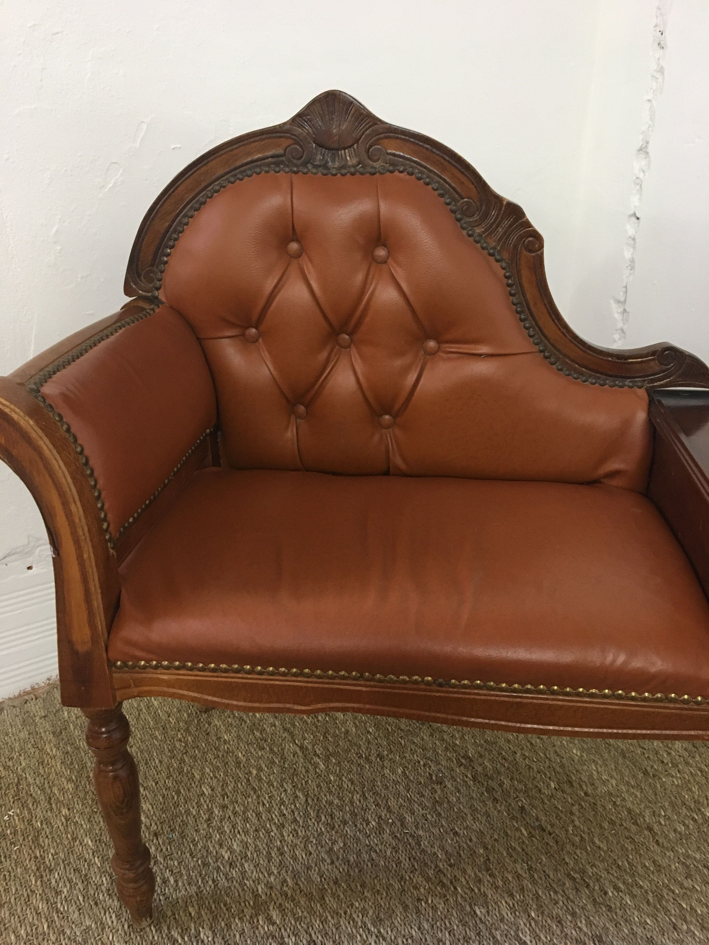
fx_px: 792
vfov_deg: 61.7
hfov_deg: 48.2
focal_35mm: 29
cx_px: 354
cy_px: 472
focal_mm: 4.15
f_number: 2.2
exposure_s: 1/20
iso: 200
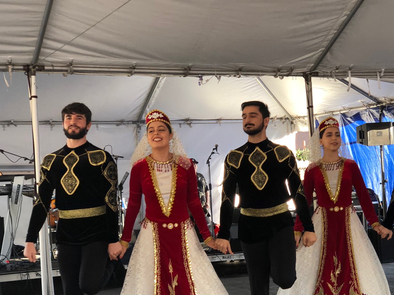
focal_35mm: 79
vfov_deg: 18.5
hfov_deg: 24.5
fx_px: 899
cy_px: 222
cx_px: 288
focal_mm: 6
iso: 40
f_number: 2.4
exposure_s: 1/120
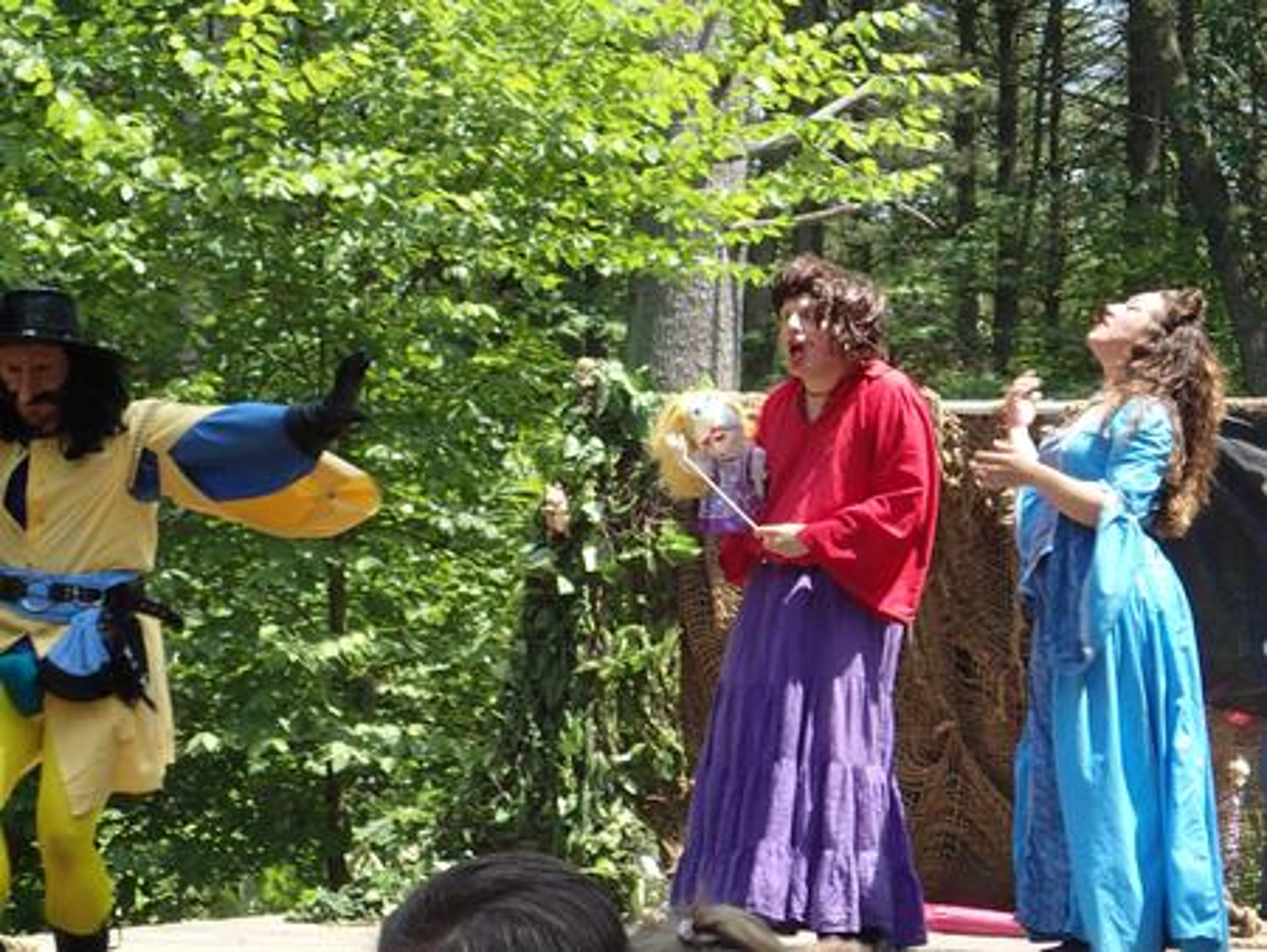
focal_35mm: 100
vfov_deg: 14.8
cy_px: 476
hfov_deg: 19.6
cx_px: 634
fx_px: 3662
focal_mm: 18
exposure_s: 1/200
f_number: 4.9
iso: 160
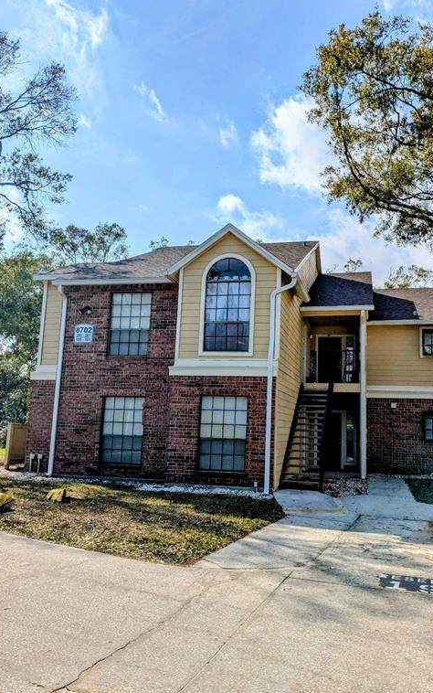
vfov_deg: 64.6
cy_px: 344
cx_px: 238
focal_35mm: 29
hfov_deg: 43.1
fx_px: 547
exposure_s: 1/7812
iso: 60
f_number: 1.73
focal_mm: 4.38
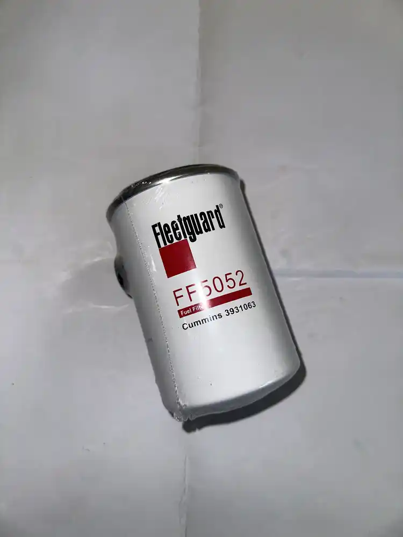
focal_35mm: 24
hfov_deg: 56.8
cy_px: 268
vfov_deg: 71.6
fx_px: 373
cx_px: 202
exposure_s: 1/714
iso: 50
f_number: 1.78
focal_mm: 6.86
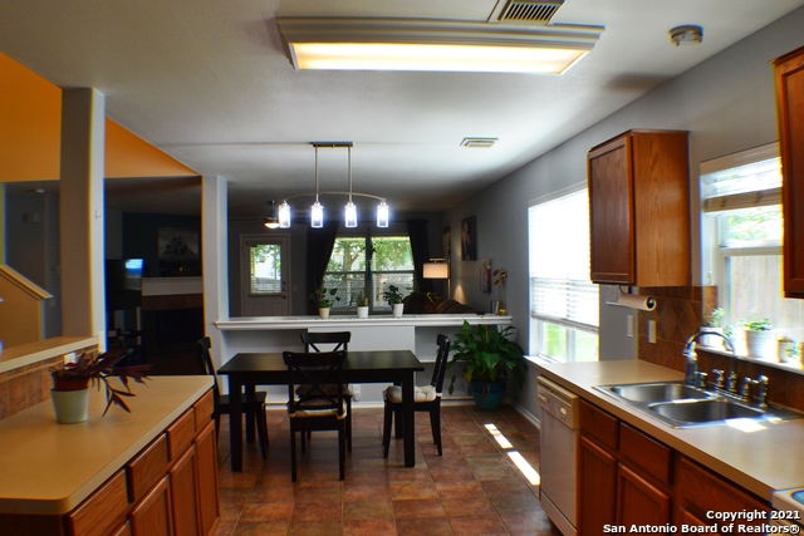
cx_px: 402
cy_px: 268
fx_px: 804
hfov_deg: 53.1
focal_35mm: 36
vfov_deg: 36.9
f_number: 8
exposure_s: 1/50
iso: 400
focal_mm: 24
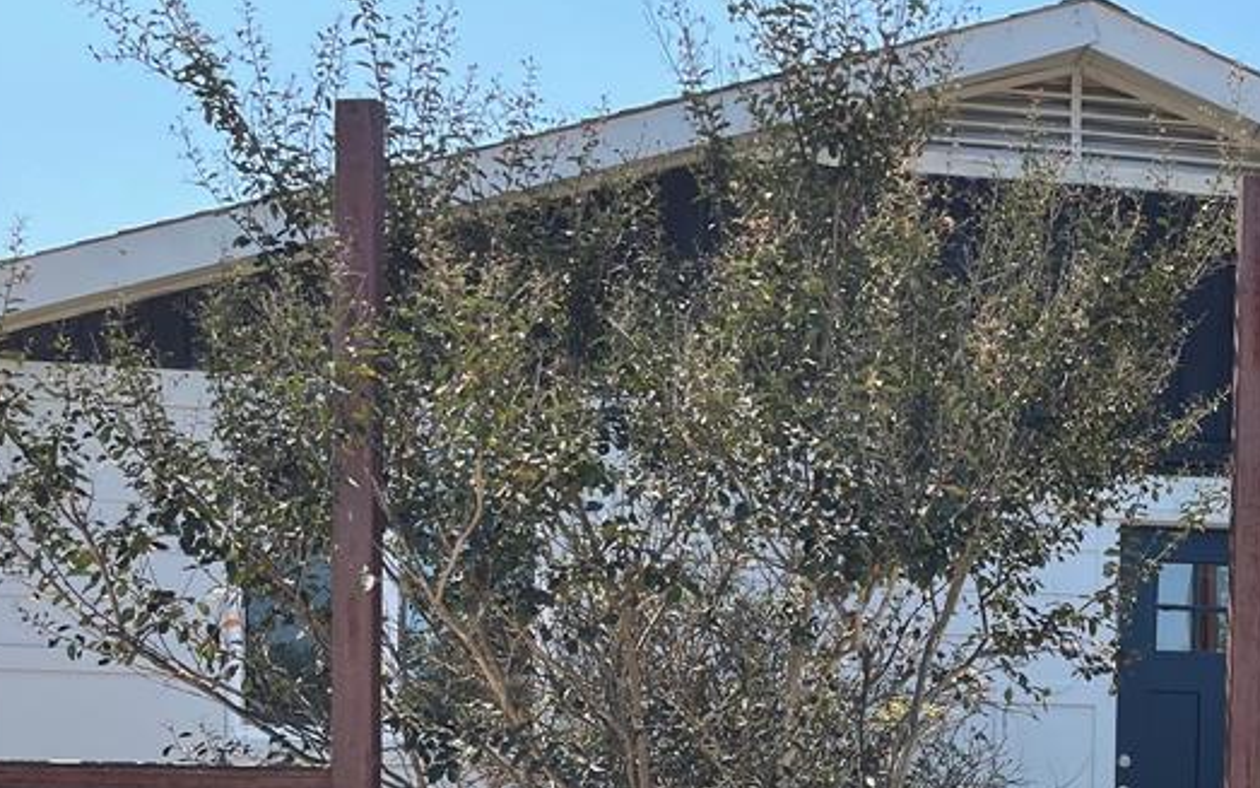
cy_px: 795
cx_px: 1043
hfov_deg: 36.0
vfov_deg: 23.0
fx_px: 1855
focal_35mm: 54
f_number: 1.6
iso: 32
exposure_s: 1/1689
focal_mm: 5.1
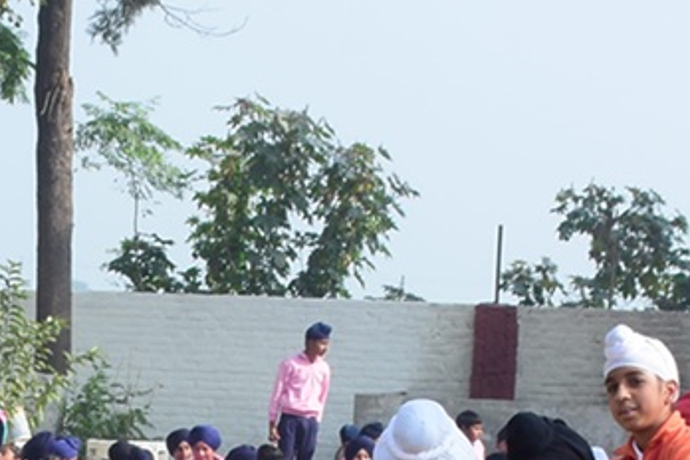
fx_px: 3507
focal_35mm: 183
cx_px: 36
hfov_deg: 11.2
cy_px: 786
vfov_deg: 7.3
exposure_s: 1/125
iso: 200
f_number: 14
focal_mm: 24
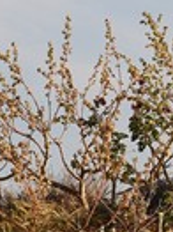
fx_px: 2583
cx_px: 809
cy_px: 39
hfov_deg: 3.6
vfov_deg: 5.1
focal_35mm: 387
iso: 100
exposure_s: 1/100
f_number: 13
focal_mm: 44
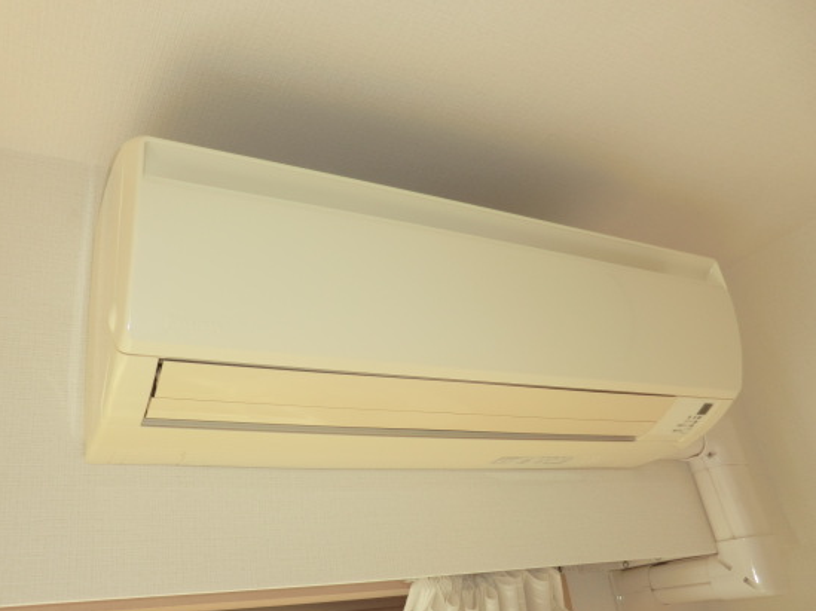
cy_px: 345
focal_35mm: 28
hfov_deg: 63.2
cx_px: 352
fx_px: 660
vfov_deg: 49.6
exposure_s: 1/160
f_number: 3.2
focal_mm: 4.3
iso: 80
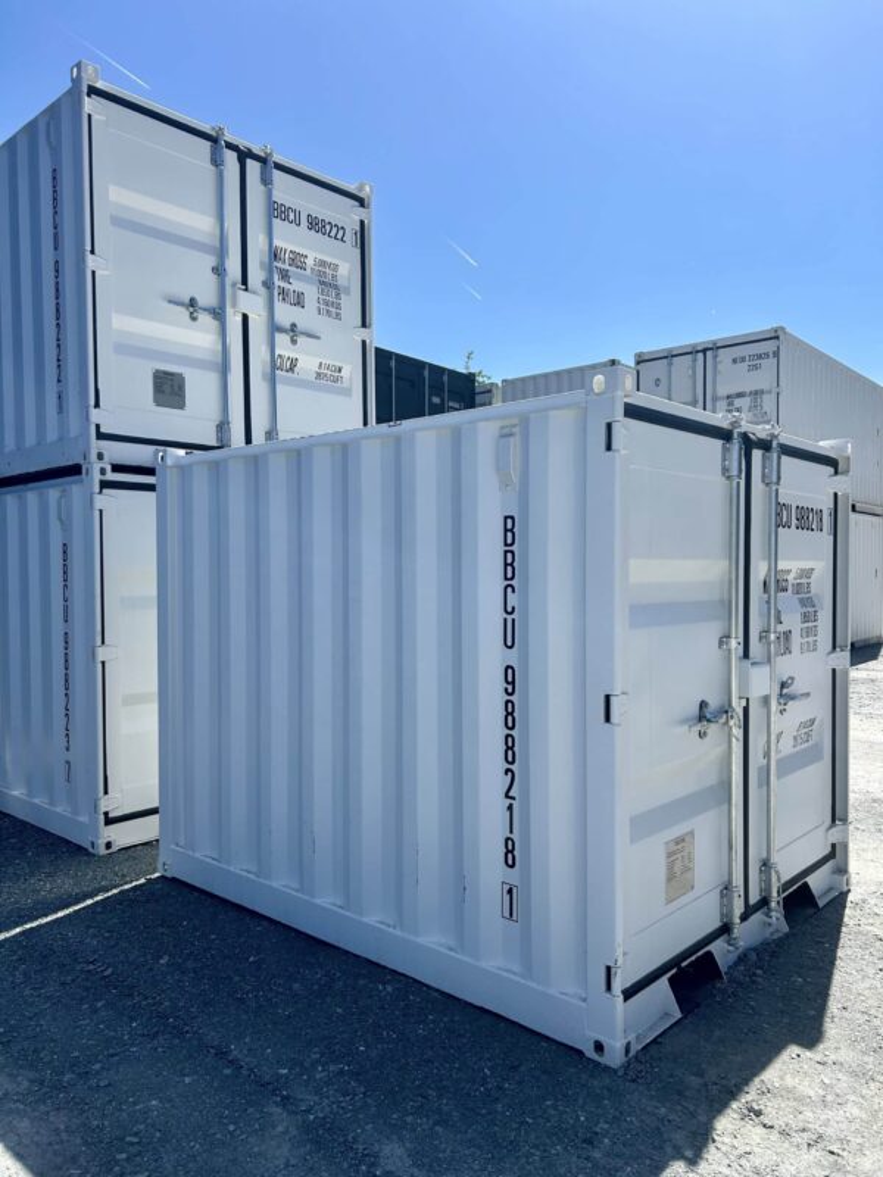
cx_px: 442
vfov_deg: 67.3
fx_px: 884
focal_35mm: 26
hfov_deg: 53.1
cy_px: 588
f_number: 1.5
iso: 50
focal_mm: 5.7
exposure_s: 1/4831
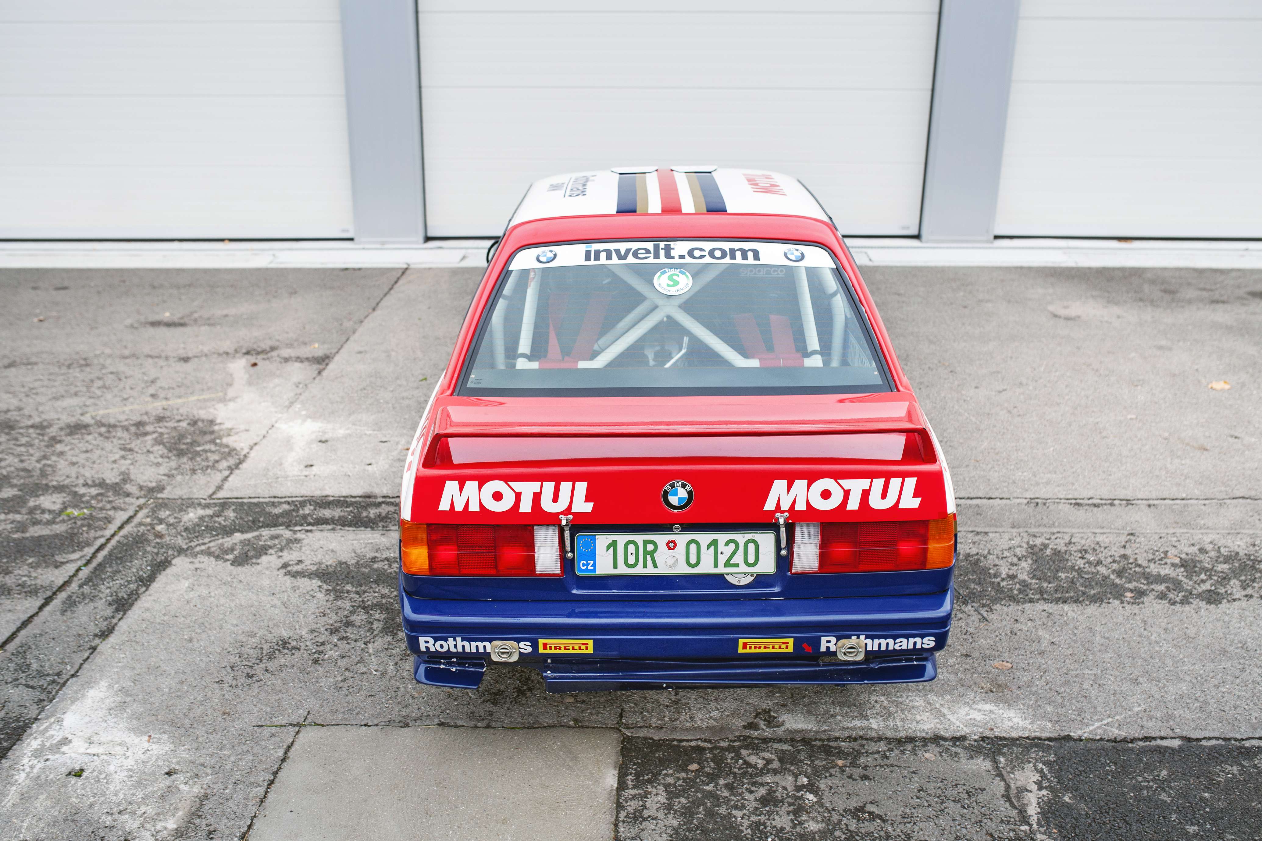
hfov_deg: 54.4
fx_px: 1227
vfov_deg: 37.9
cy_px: 420
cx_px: 631
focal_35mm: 35
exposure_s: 1/500
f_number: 4
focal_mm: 35
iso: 250
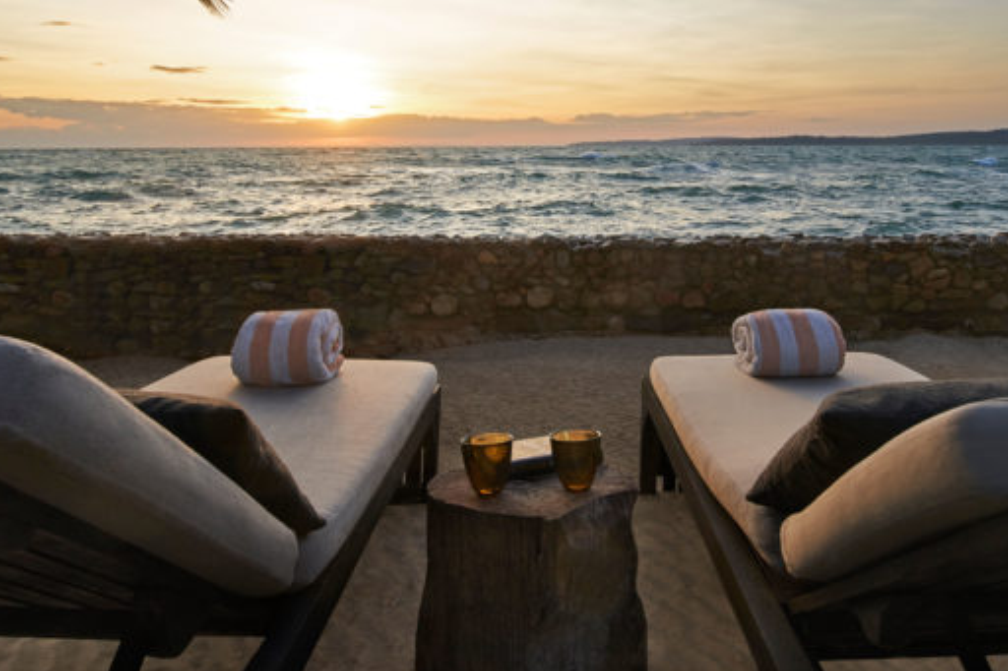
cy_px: 173
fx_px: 756
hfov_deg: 67.3
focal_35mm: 27
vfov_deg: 46.3
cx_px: 543
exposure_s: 1/100
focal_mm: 18
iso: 400
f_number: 11
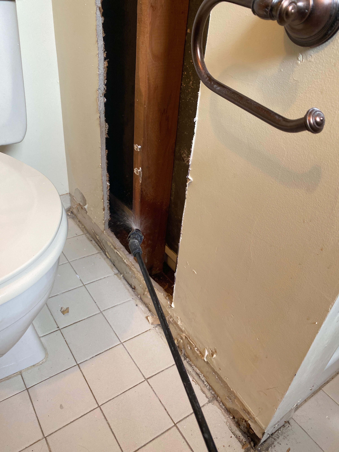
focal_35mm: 26
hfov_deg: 53.1
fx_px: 339
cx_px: 170
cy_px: 226
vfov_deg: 67.3
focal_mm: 4.25
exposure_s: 1/60
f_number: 1.8
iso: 160
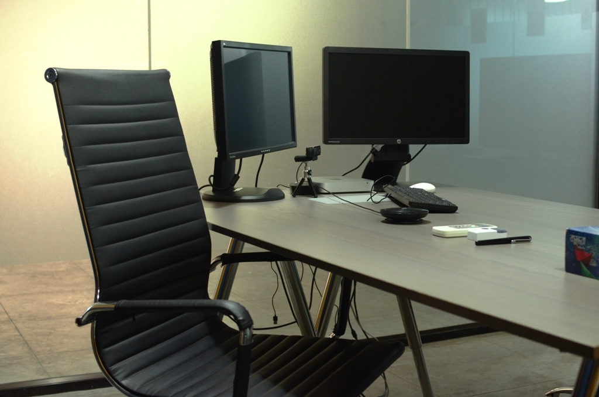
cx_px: 300
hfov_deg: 37.9
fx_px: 872
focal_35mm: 52
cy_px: 198
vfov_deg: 25.6
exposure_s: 1/40
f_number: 3.2
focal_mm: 35
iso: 1000
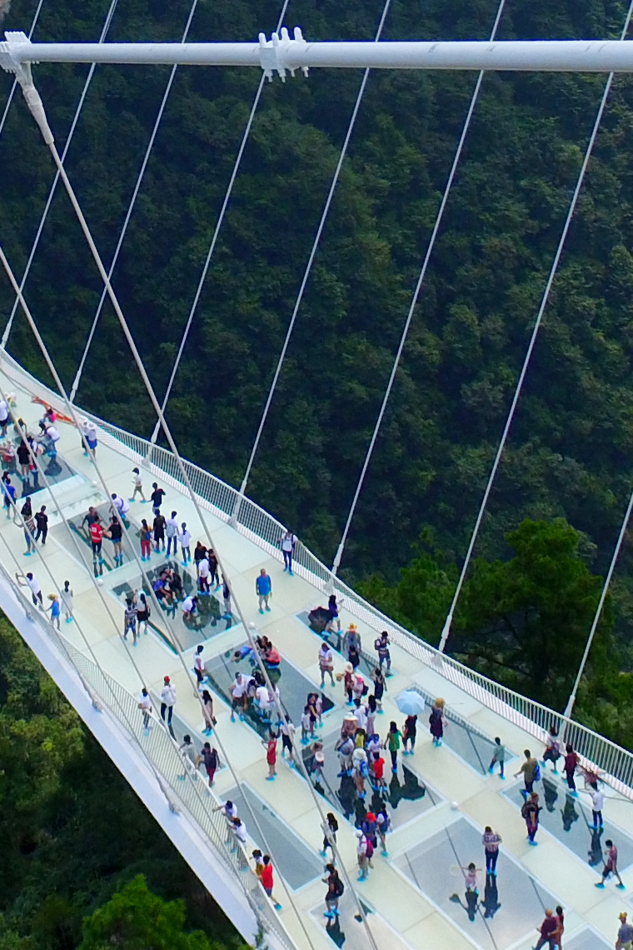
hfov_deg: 18.5
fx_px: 1925
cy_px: -56
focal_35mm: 73
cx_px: 148
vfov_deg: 25.9
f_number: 2.8
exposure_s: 1/501
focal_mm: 3.6
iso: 100
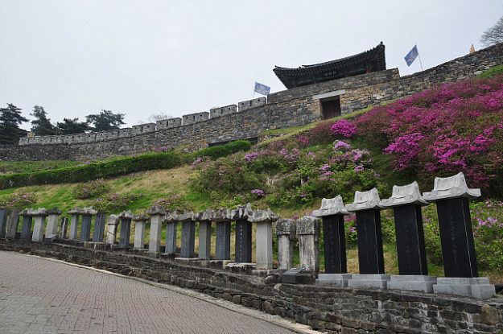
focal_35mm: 27
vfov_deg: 47.8
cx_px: 252
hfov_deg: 67.4
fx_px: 377
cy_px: 167
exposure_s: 1/200
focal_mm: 18
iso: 400
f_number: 10
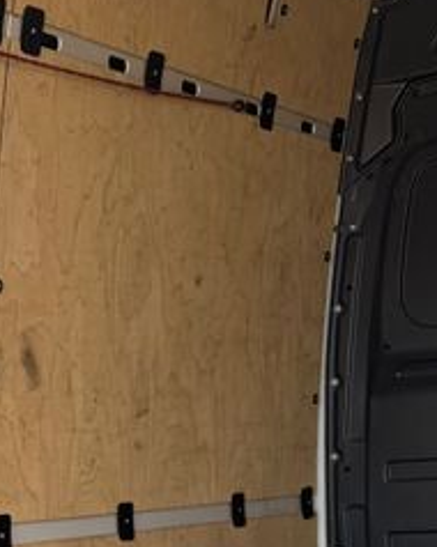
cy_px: 593
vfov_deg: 18.3
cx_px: -271
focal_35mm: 101
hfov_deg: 14.0
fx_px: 1635
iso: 80
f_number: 1.78
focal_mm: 6.76
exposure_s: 1/514
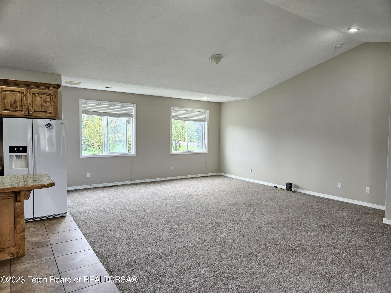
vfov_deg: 58.9
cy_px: 146
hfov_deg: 73.9
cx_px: 196
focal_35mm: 23
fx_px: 260
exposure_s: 1/120
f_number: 1.8
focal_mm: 5.4
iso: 250
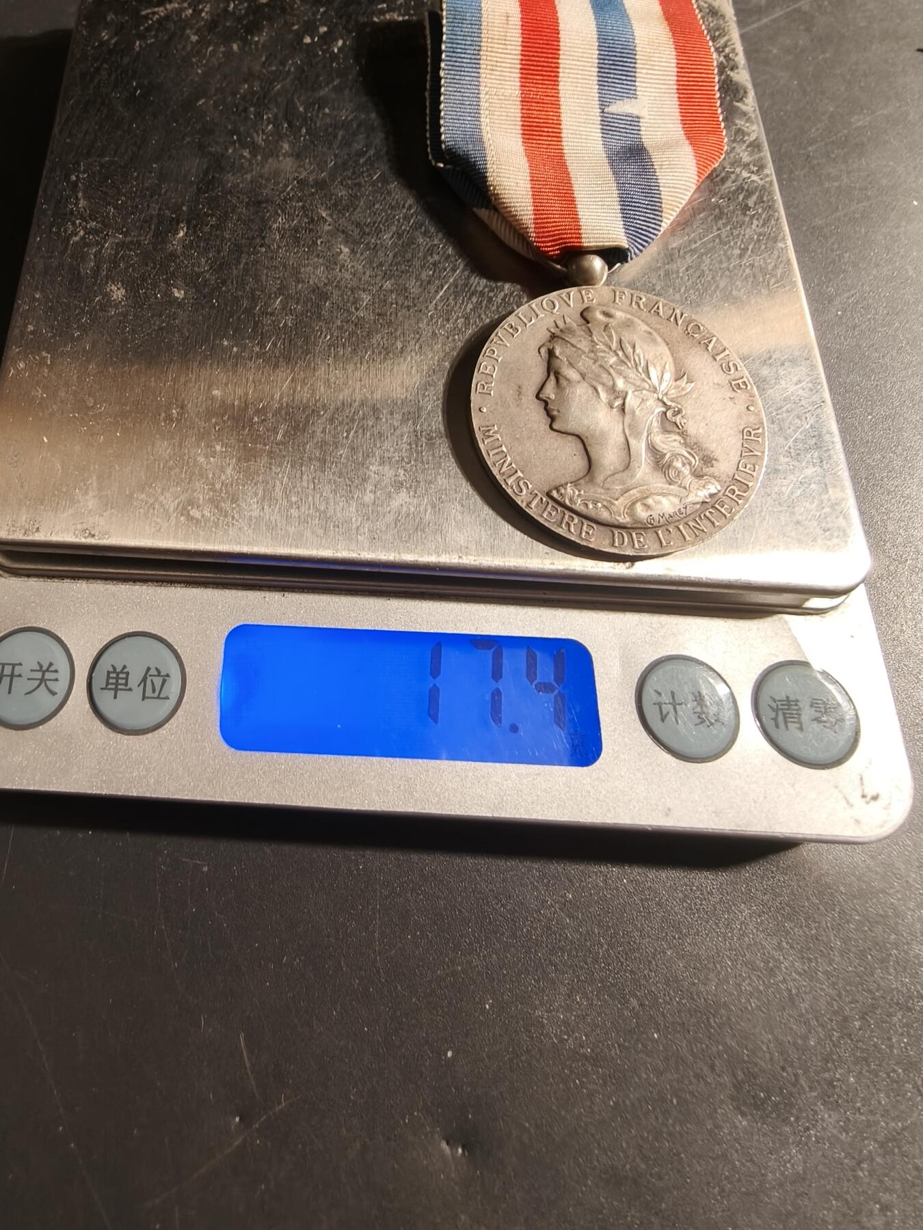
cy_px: 615
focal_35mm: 23
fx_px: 818
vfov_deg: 73.9
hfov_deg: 58.9
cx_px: 462
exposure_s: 1/76.4
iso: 160
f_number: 2
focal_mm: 2.32
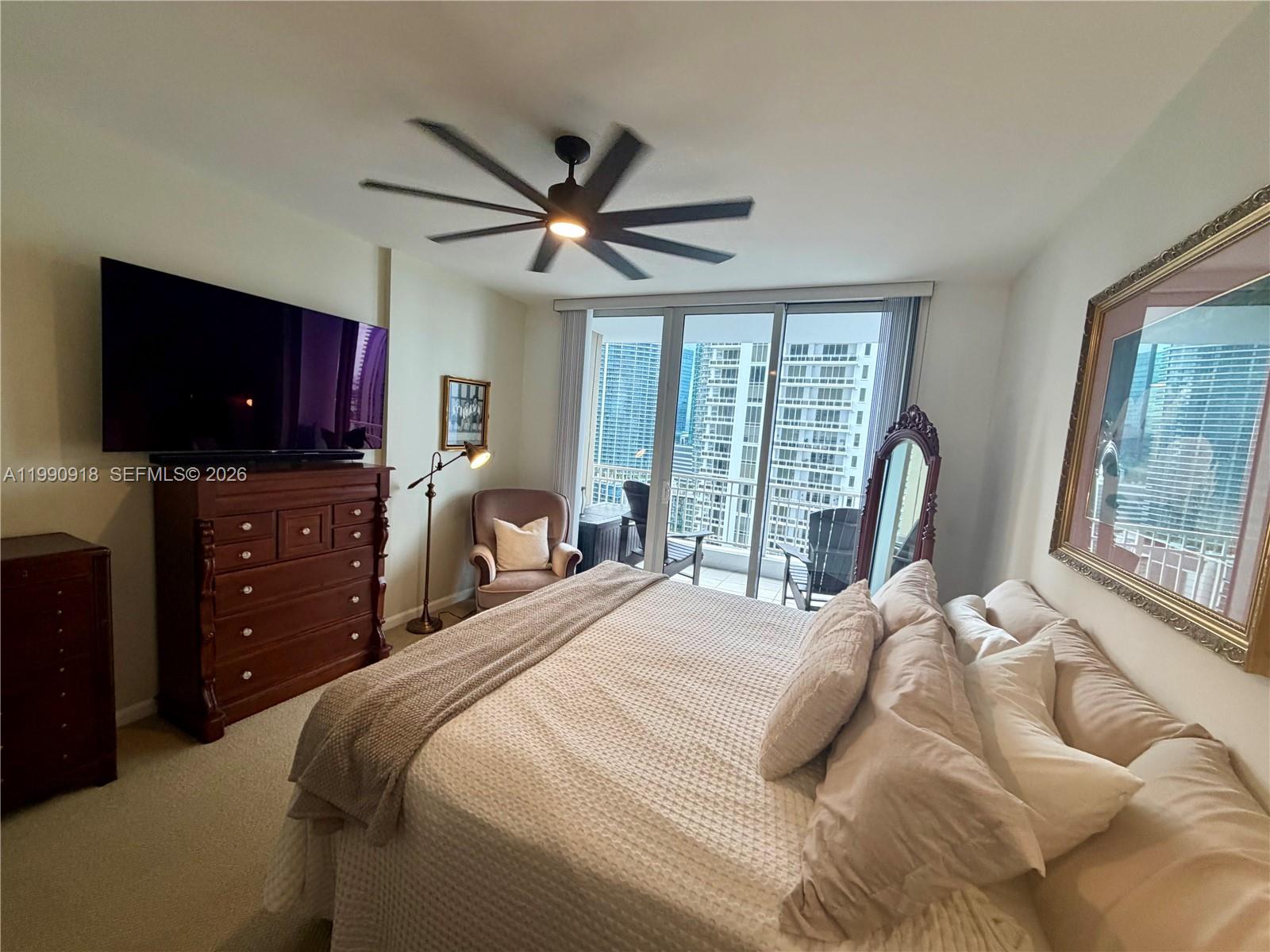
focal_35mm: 14
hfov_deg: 102.1
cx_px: 635
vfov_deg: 85.7
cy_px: 476
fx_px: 514
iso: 250
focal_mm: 2.22
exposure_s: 1/120
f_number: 2.2
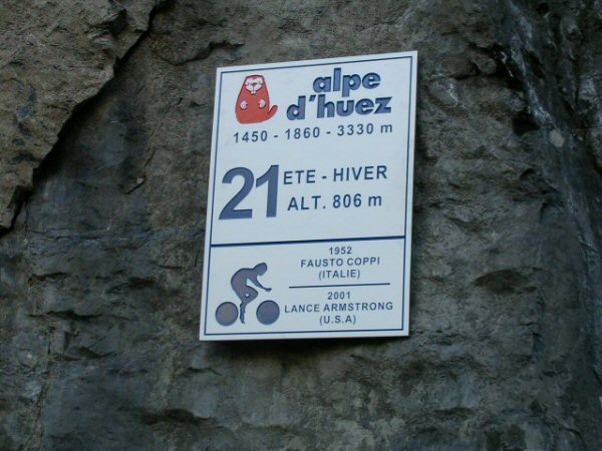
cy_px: 226
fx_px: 1652
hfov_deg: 20.7
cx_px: 301
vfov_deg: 15.6
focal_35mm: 95
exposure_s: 1/180
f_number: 4.4
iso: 200
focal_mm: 14.5
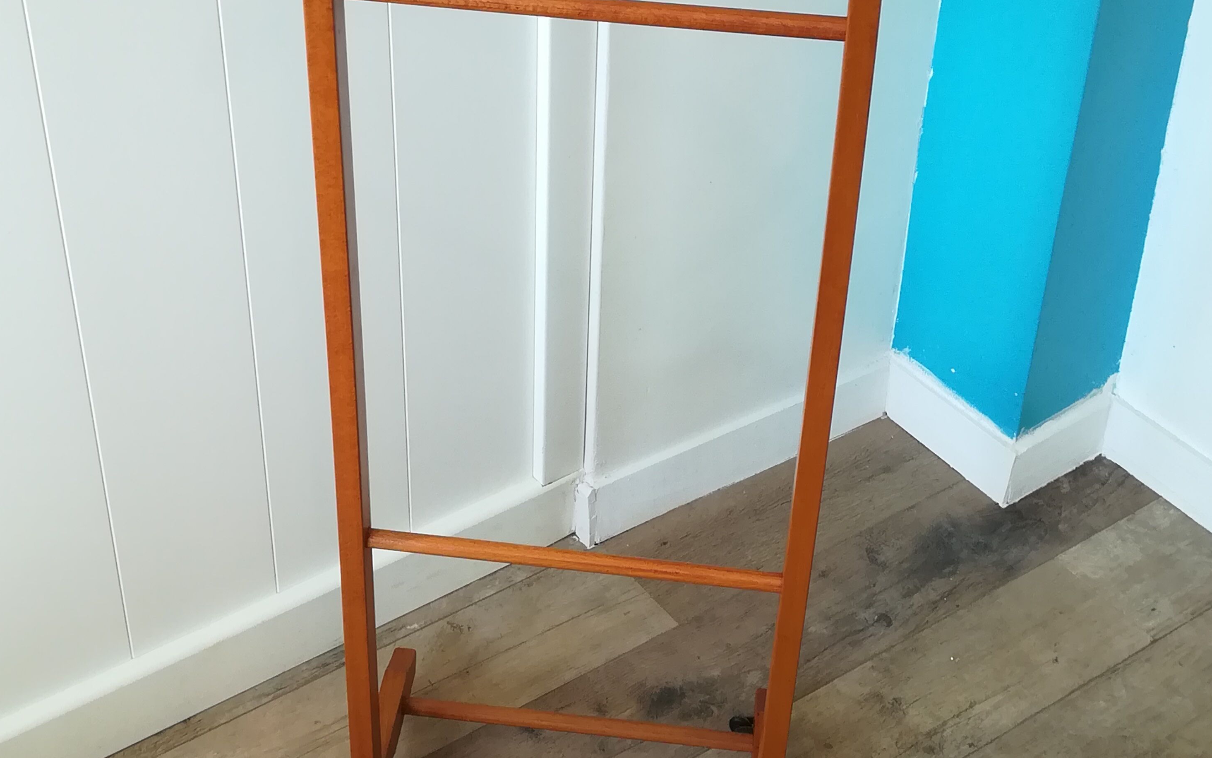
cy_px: 264
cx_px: 613
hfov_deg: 36.3
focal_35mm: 56
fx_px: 1850
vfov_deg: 23.1
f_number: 2.2
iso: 100
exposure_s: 1/40
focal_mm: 3.83
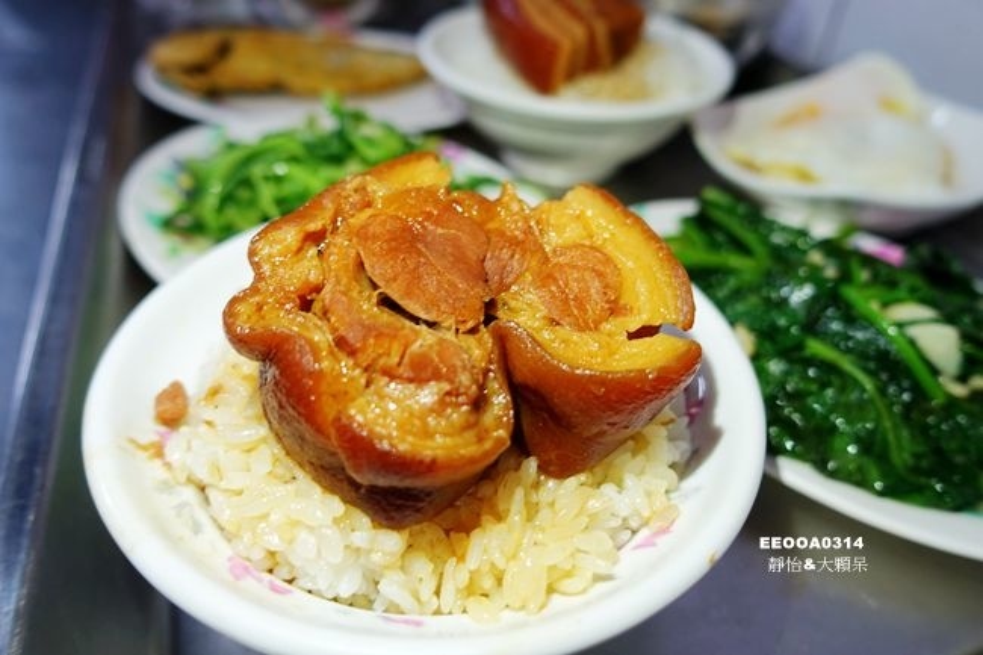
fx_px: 737
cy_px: 328
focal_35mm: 27
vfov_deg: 47.9
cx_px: 492
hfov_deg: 67.4
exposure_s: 1/30
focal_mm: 9.91
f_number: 2.2
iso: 125
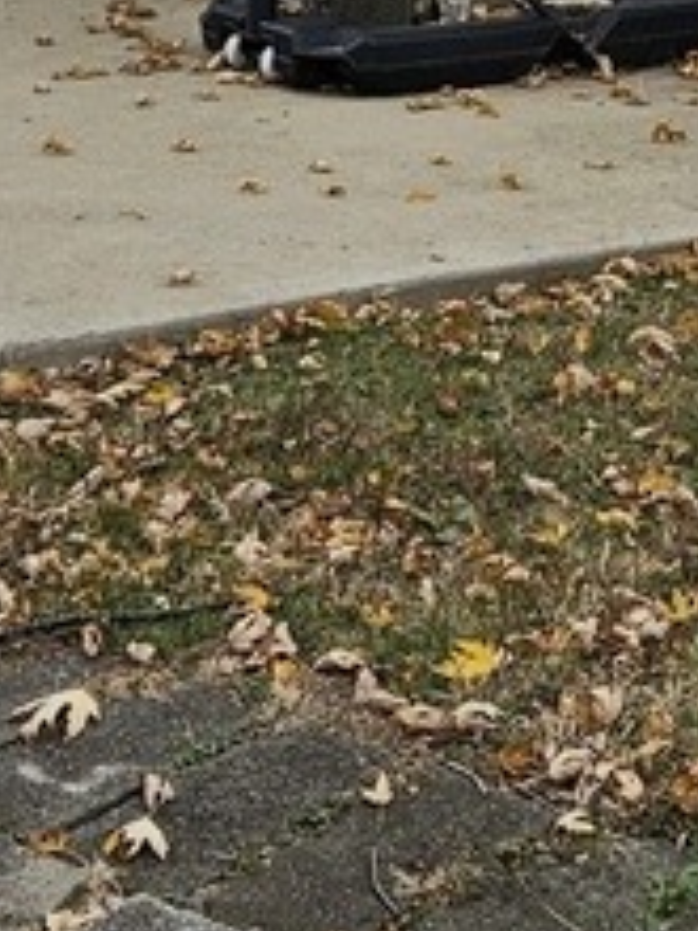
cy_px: -406
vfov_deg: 16.1
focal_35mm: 113
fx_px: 3038
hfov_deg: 13.0
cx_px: 681
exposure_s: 1/719
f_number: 1.8
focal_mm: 5.4
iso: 50
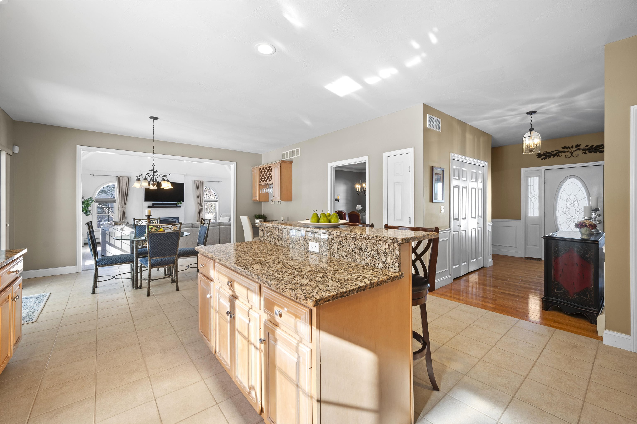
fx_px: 265
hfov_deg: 100.4
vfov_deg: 77.2
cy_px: 212
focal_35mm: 15
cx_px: 318
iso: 250
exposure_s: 1/2
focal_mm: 15
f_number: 7.1
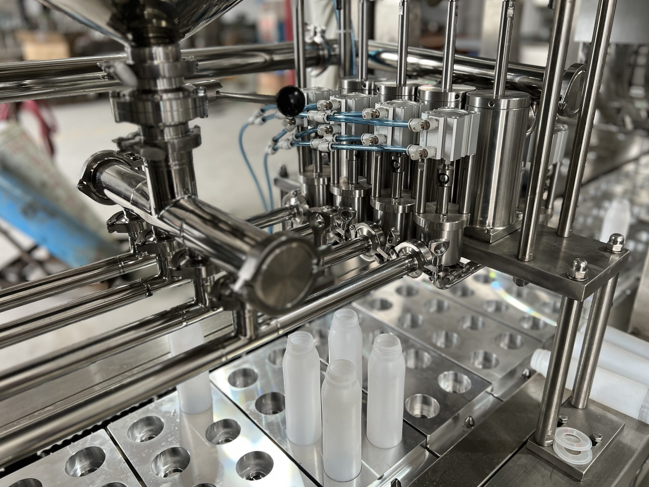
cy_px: 236
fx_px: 506
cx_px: 329
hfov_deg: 65.3
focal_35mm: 27
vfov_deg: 51.4
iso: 125
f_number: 1.5
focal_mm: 5.7
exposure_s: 1/69
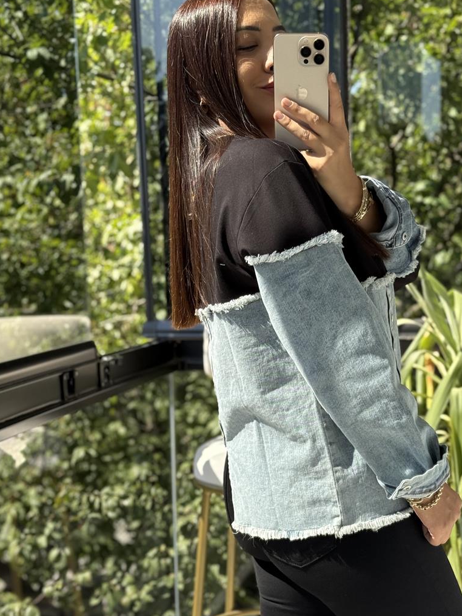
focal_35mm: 63
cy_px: 346
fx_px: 1121
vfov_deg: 30.7
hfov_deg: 23.2
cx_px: 291
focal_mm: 6.76
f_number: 1.78
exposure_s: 1/802
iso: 100
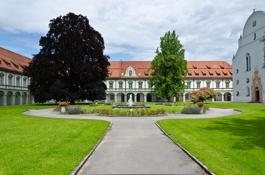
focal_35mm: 27
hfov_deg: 67.5
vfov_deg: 47.7
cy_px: 88
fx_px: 198
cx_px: 132
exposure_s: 1/500
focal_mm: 18
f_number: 8
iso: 200
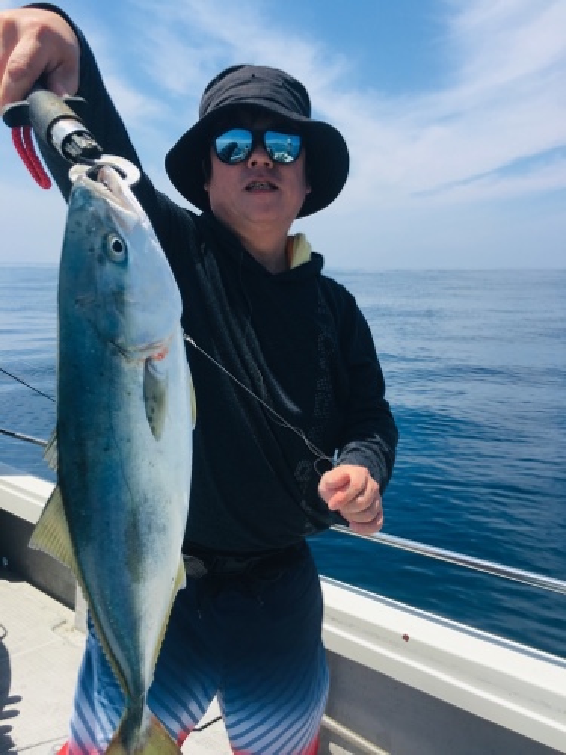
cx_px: 283
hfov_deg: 48.2
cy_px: 378
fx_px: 632
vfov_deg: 61.7
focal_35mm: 29
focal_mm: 4.15
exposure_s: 1/1479
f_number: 2.2
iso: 25
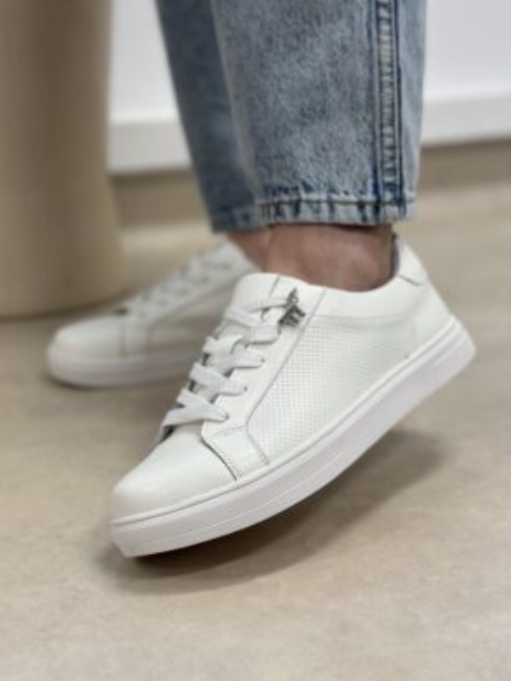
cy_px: 339
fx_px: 964
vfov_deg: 38.9
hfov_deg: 29.7
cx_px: 254
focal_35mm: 49
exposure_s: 1/100
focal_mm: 6.86
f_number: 1.78
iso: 125
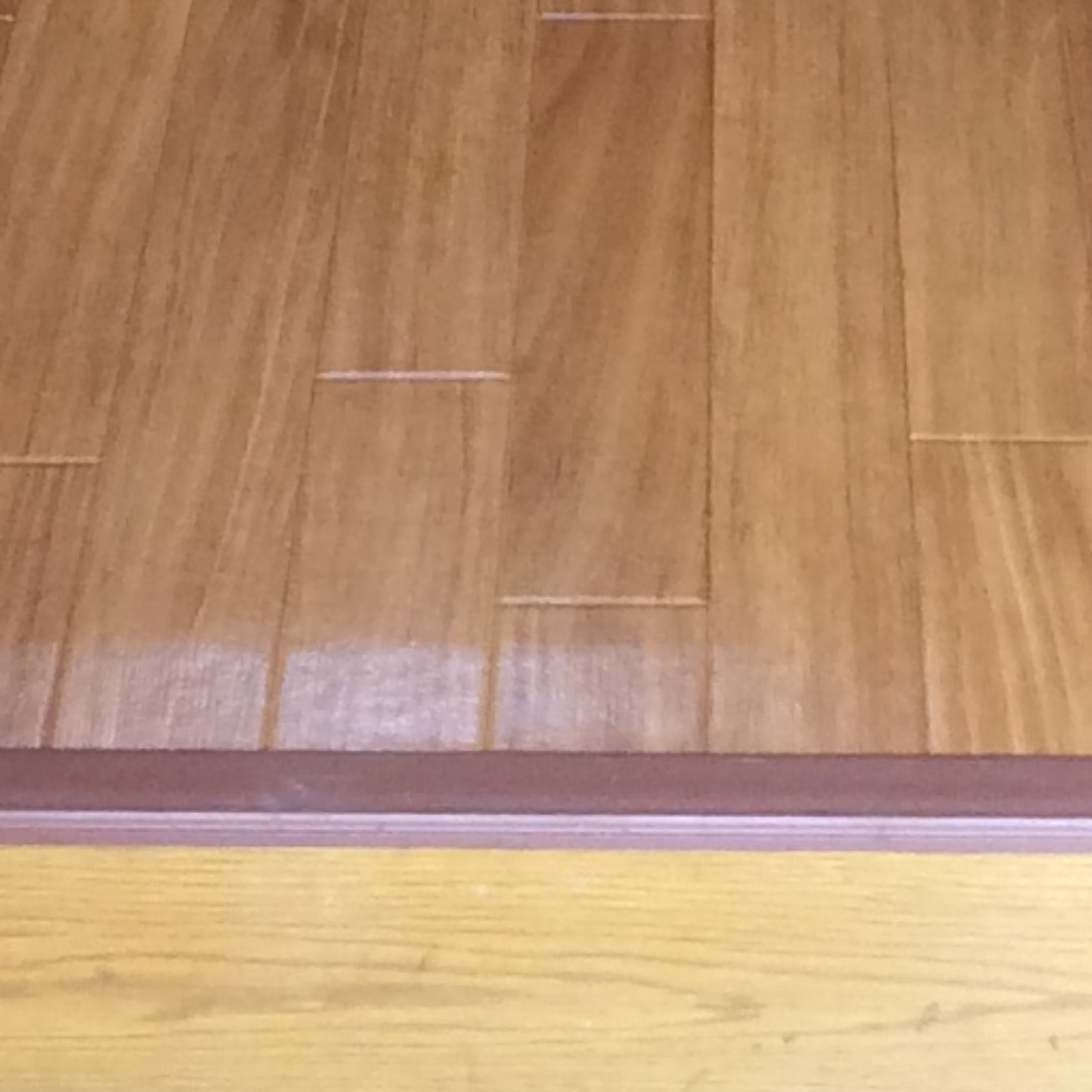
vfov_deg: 10.6
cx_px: 776
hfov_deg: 12.2
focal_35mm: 143
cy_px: -1431
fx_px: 5104
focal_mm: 3.3
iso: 64
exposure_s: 1/24
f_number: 2.4
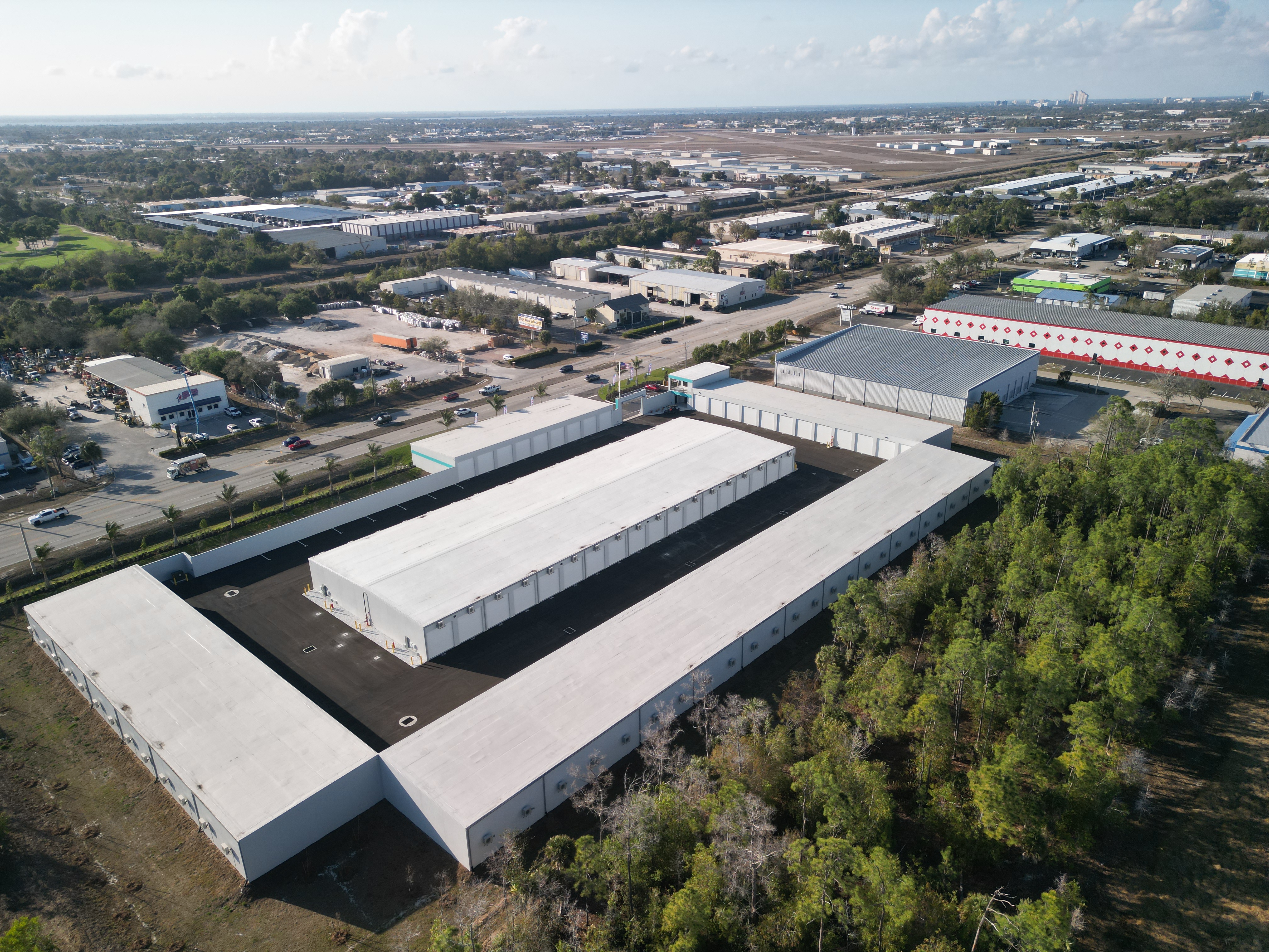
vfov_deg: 56.8
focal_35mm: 24
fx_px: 880
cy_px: 476
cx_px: 634
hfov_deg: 71.6
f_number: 1.7
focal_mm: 6.72
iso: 130
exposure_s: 1/1250
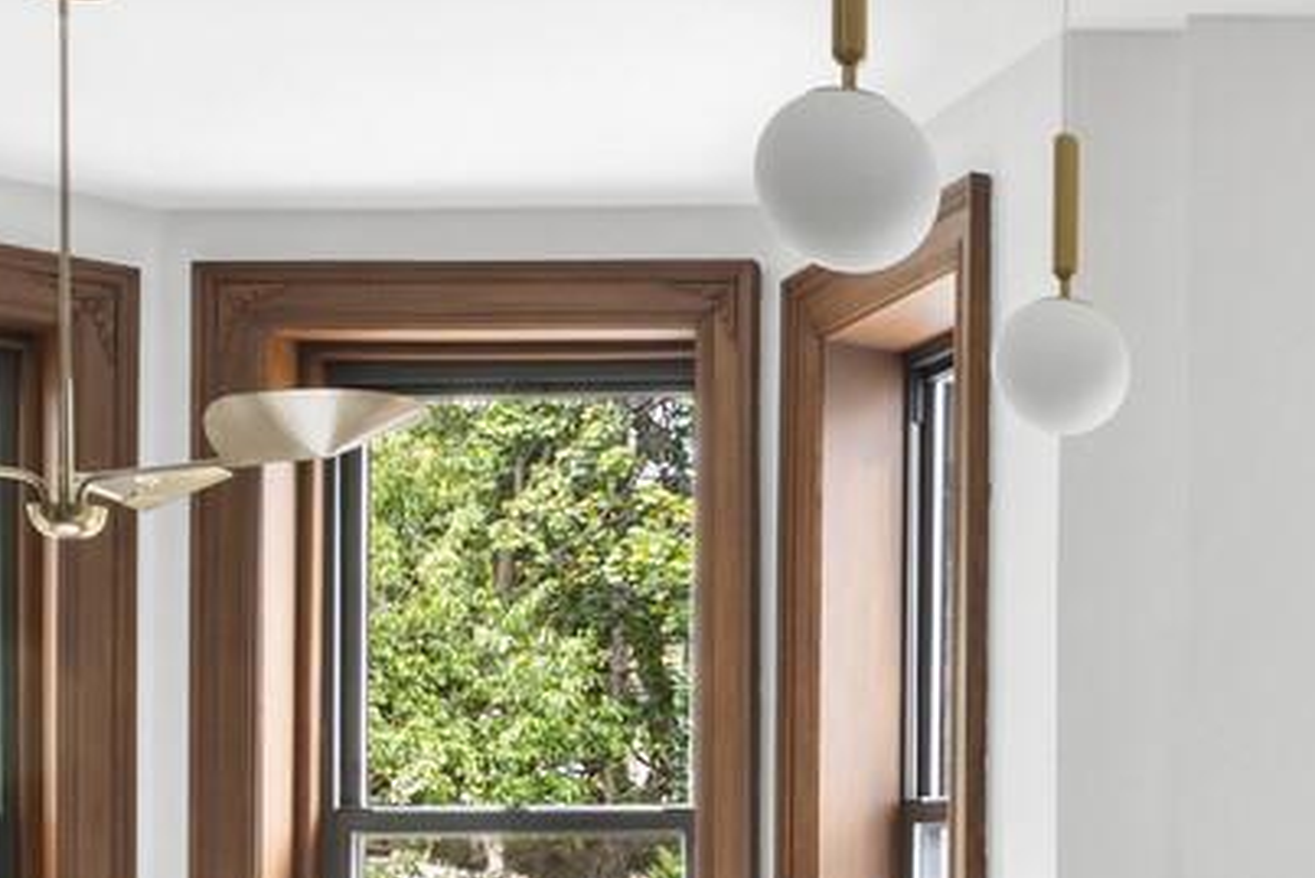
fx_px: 2448
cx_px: 1791
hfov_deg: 25.2
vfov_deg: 19.5
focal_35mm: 67
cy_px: 940
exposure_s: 1/1.67
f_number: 11
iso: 400
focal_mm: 12
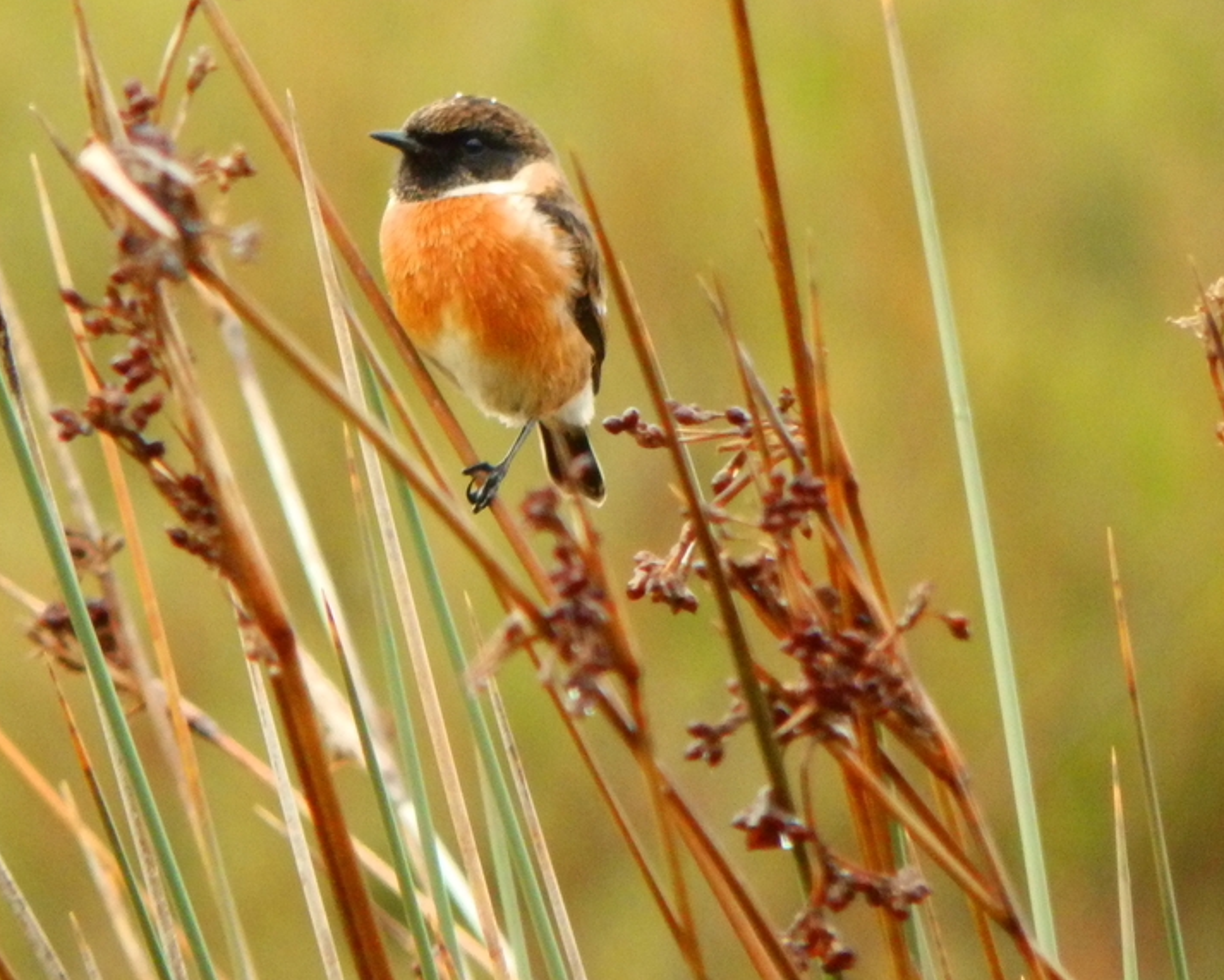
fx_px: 50664
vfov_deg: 1.1
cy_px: 351
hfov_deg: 1.4
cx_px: 561
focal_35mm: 1398
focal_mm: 160
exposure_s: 1/500
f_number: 5.7
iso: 800
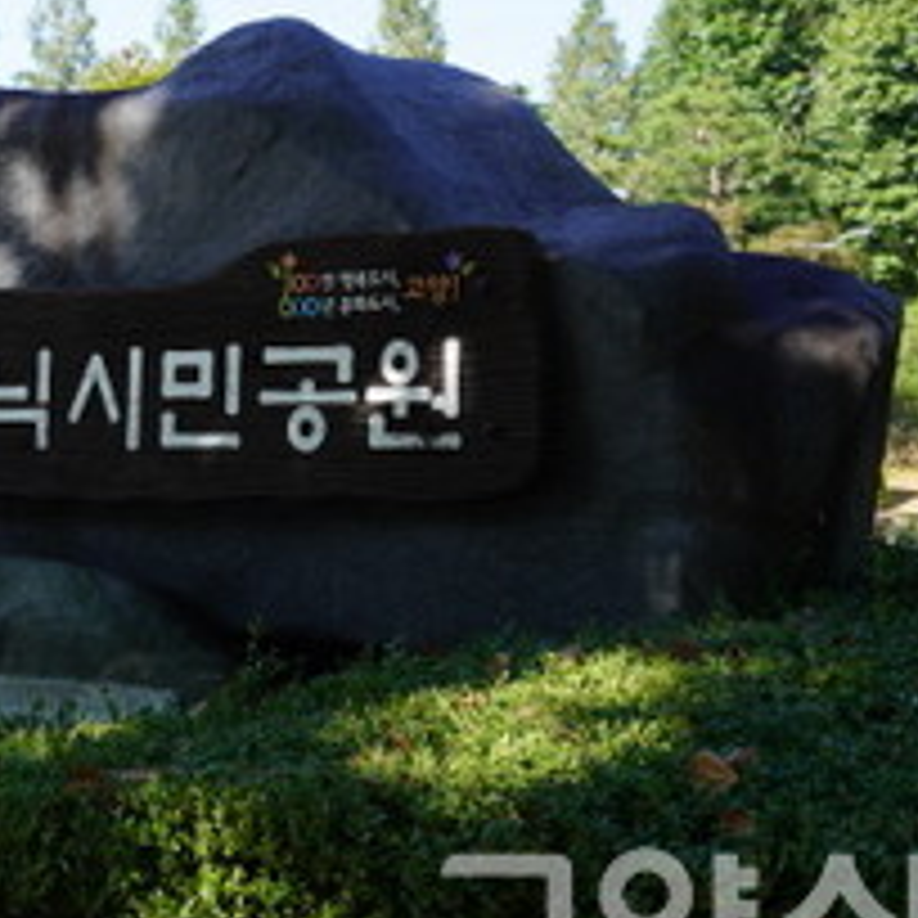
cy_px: 207
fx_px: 2250
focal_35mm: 75
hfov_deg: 21.5
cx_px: -171
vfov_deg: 22.8
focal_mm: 20
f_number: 6.3
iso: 100
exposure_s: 1/100
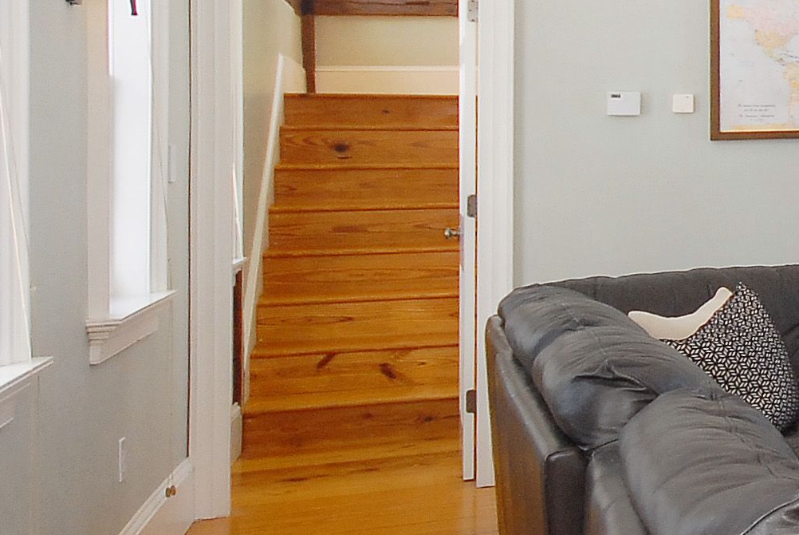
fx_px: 1288
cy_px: 206
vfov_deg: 23.4
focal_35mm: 58
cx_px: 1267
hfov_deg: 24.6
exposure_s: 1/60
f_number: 5
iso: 400
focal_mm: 10
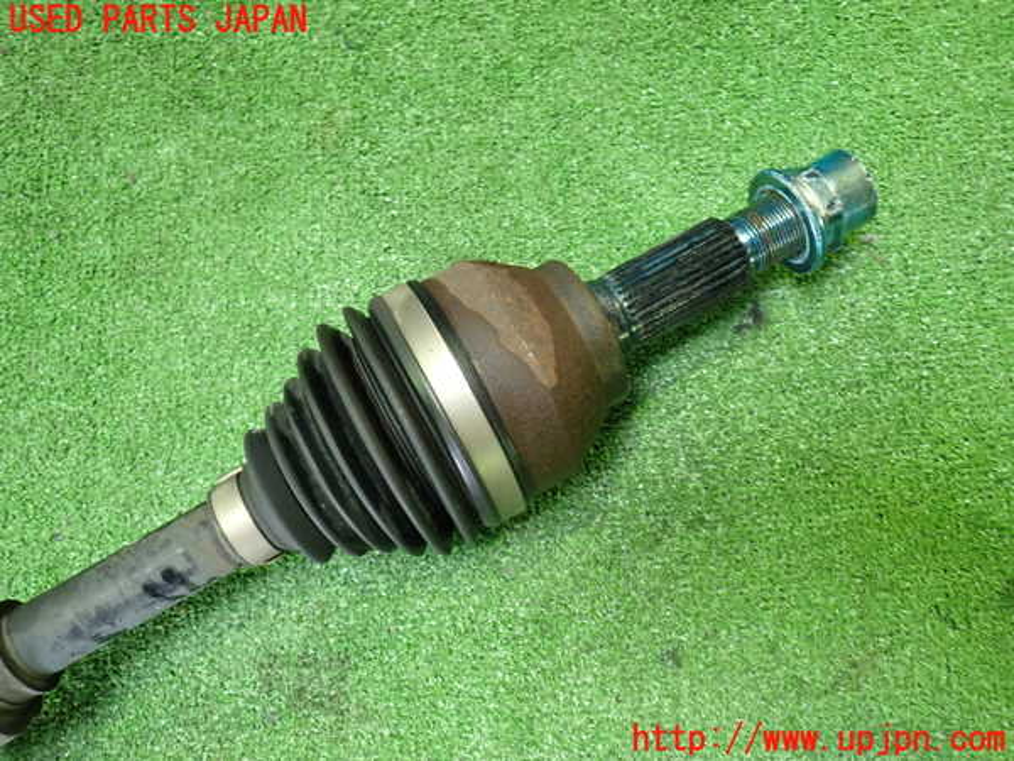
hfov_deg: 60.0
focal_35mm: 30
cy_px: 380
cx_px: 507
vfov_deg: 46.8
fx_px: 879
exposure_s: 1/30
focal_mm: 5.4
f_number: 2.3
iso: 400
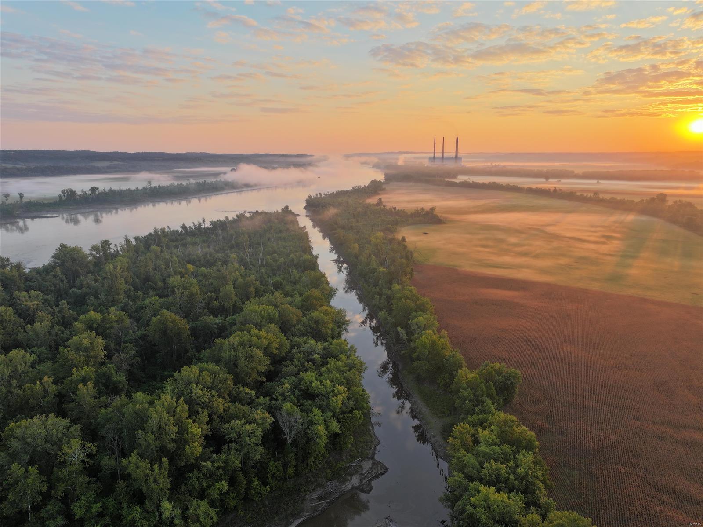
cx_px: 352
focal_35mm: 24
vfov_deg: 56.8
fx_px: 487
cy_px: 264
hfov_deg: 71.6
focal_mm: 12.29
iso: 100
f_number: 2.8
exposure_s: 1/200
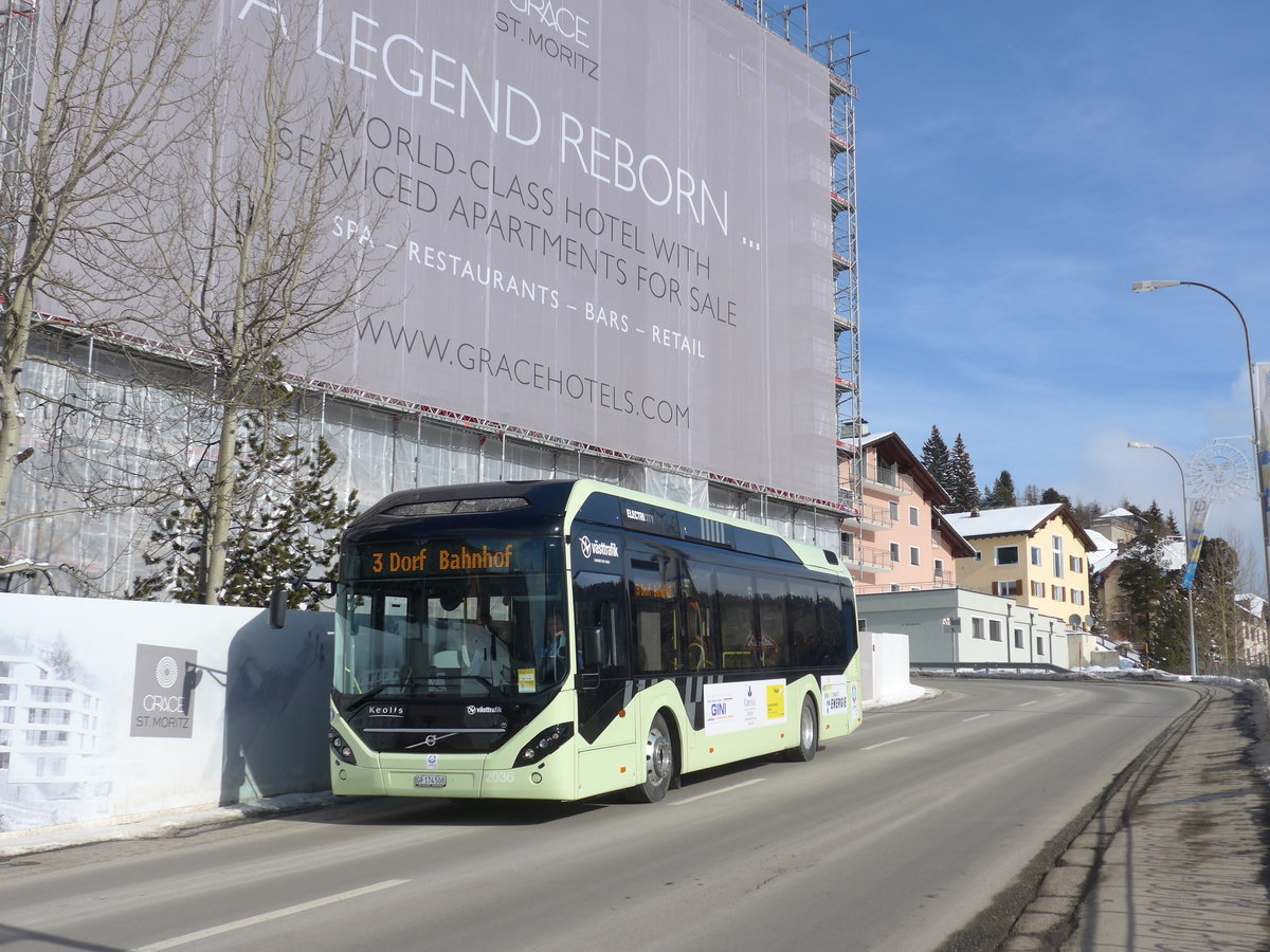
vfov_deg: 35.1
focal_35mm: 41
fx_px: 1504
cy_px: 476
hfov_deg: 45.8
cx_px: 635
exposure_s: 1/1600
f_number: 3.5
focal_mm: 8.4
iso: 80
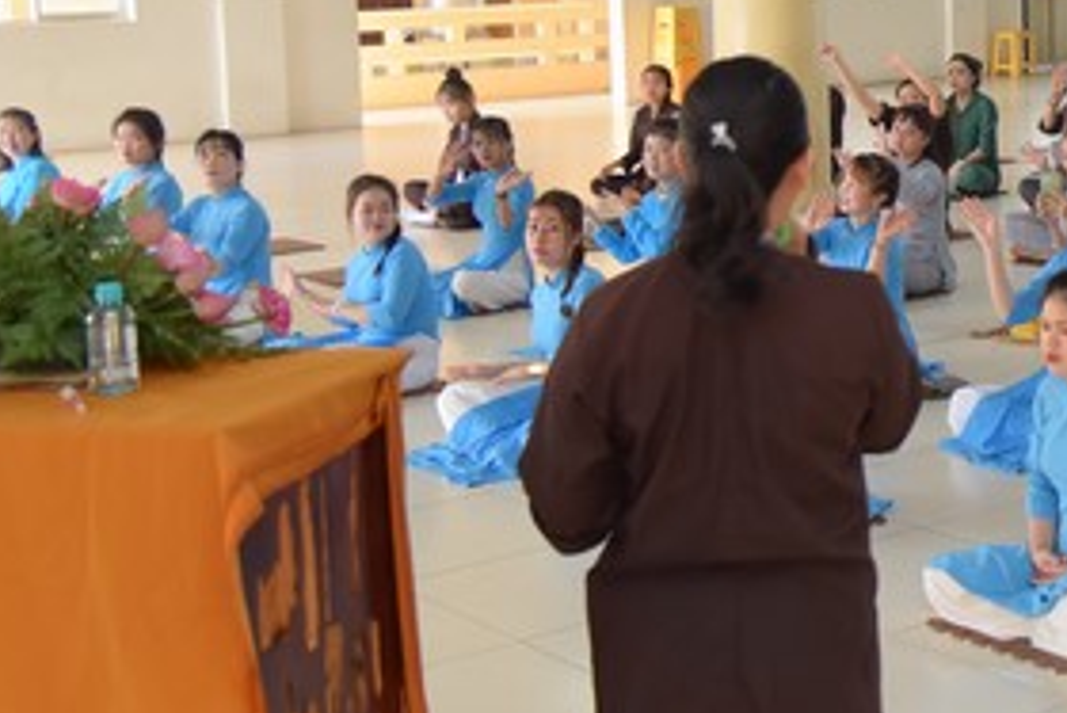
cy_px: 137
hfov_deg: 26.2
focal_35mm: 72
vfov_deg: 18.8
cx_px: 1132
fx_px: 2135
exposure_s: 1/125
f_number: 4.5
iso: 800
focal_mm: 31
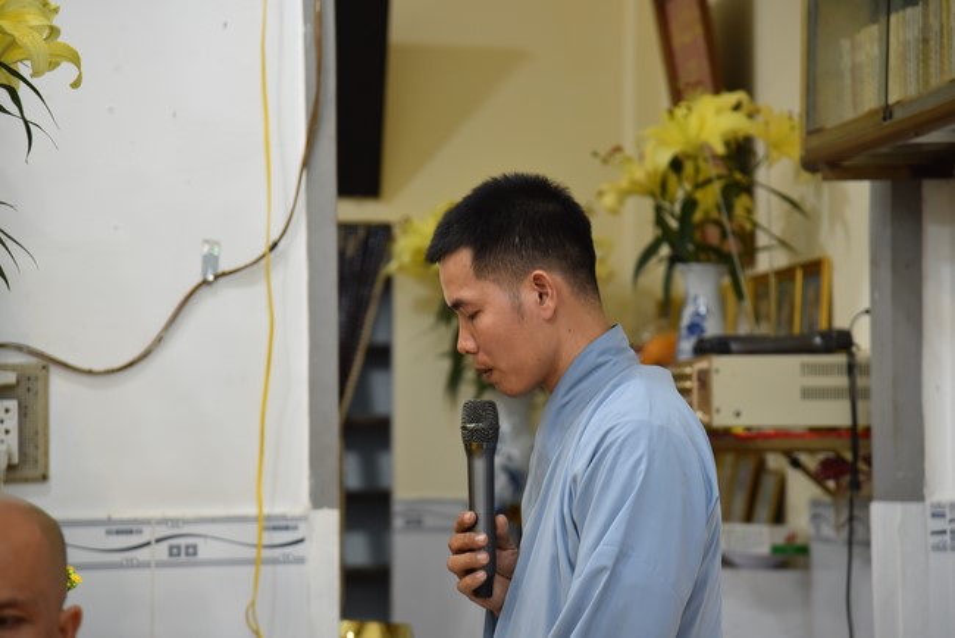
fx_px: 3185
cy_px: 319
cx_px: 478
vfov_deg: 11.4
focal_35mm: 120
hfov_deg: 17.1
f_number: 4
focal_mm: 120
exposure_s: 1/125
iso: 1100
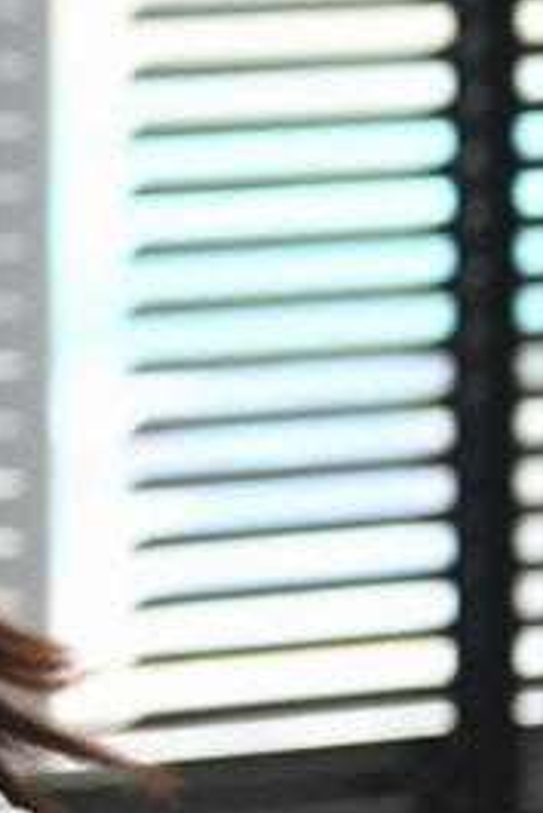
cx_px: -977
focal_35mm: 302
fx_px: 6823
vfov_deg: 6.8
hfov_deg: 4.4
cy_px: 282
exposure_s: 1/200
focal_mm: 50
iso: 500
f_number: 2
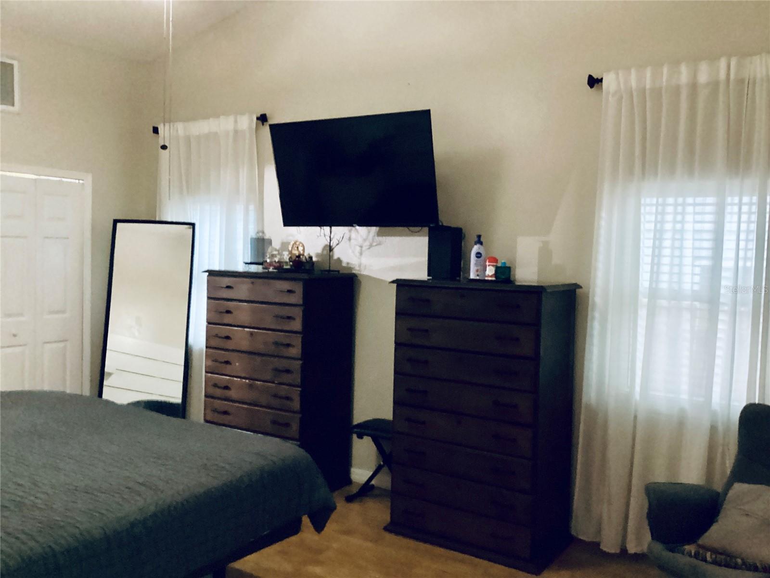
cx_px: 385
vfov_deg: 45.4
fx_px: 690
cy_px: 289
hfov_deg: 58.4
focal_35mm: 31
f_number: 2.4
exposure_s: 1/17
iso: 640
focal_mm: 3.3
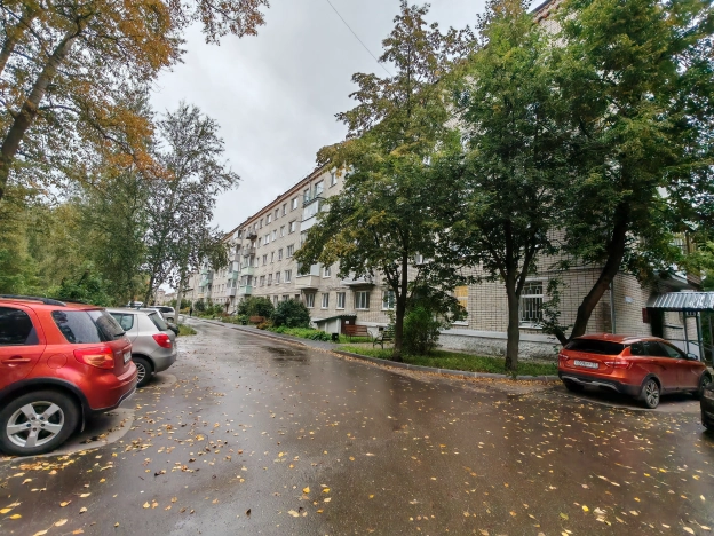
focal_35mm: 16
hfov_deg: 94.5
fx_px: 330
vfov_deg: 78.1
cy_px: 268
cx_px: 357
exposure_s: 1/100
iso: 64
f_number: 2.2
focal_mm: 1.96
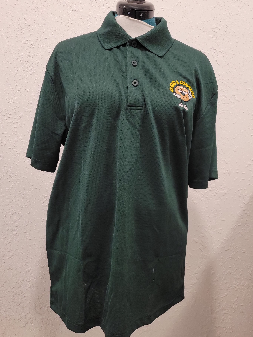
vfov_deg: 67.3
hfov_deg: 53.1
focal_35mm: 26
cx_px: 126
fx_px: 253
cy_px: 168
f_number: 1.8
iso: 320
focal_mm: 5.4
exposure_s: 1/60.2
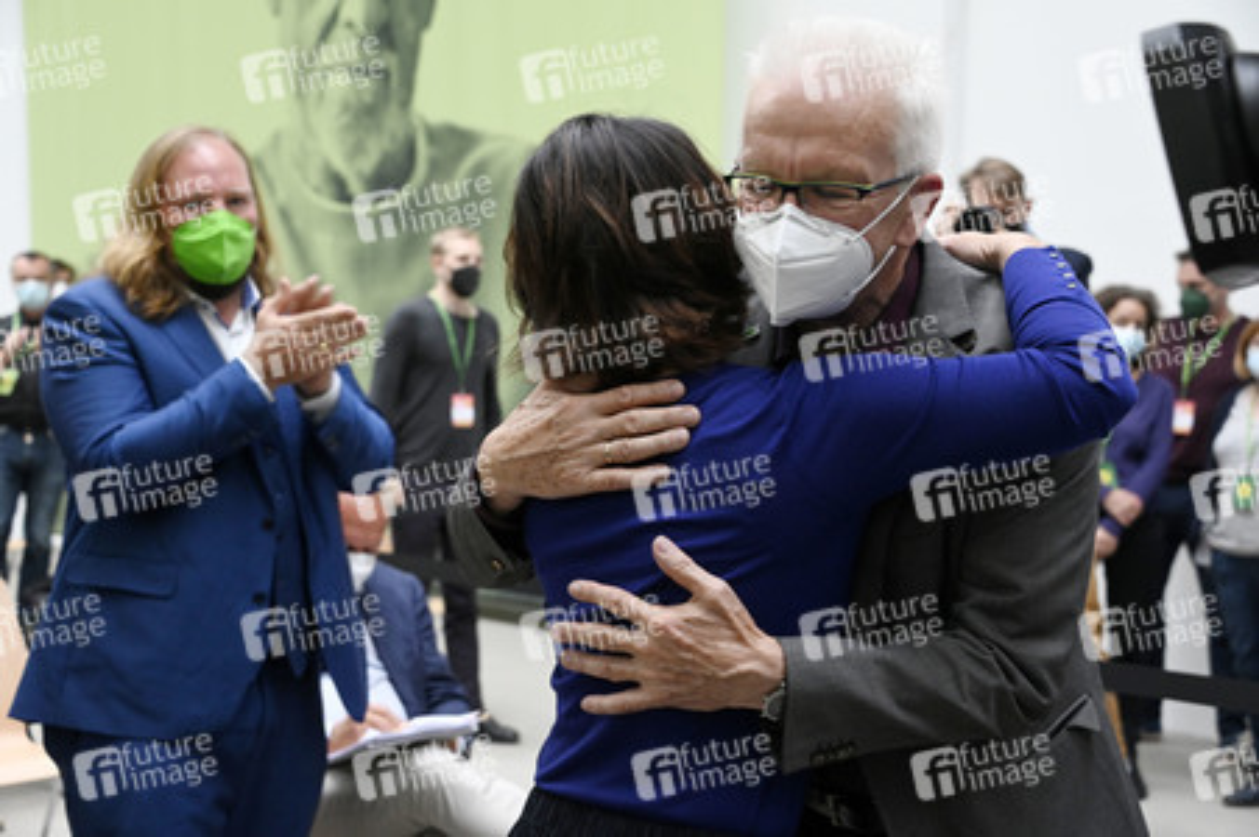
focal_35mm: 58
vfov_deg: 23.3
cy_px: 418
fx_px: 2027
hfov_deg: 34.5
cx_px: 630
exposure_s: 1/250
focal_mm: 58
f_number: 5.6
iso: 4000
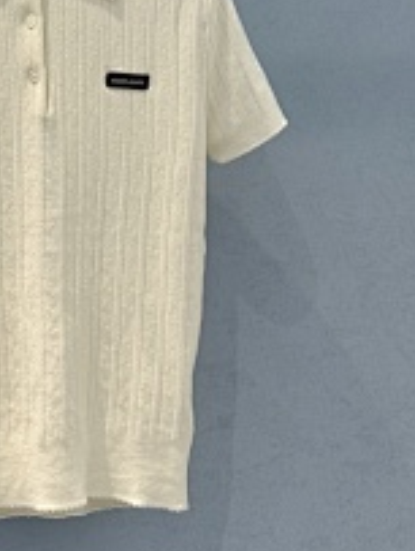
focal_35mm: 118
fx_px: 1880
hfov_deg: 12.5
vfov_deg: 16.6
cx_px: 42
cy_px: 182
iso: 50
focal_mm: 6.76
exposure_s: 1/100
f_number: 1.78
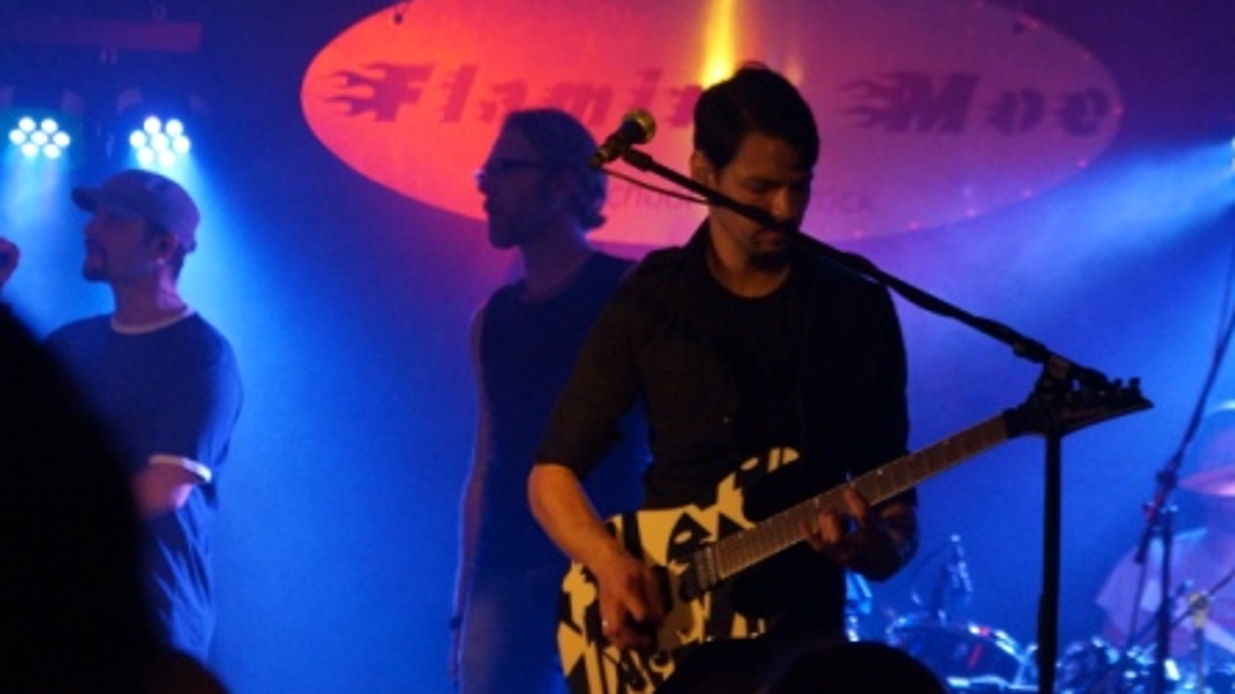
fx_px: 5696
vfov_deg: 7.0
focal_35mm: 174
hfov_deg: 12.4
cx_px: 616
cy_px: 303
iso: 3200
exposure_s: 1/100
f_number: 5.6
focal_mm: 110
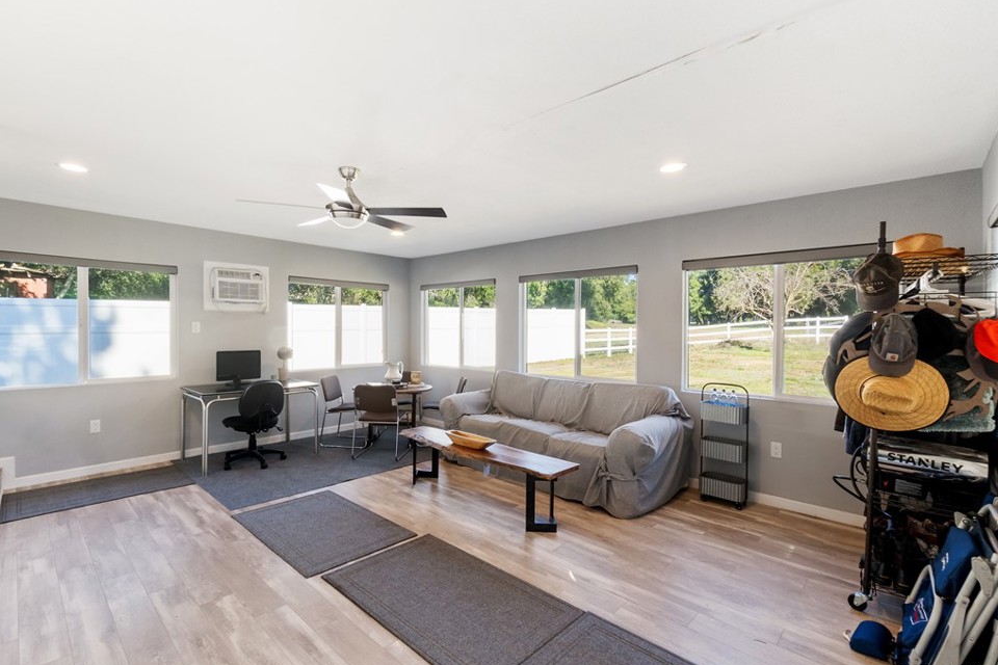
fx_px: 444
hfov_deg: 96.7
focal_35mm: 16
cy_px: 335
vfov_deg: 73.7
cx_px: 482
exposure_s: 1/8
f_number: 13
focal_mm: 10
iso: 640
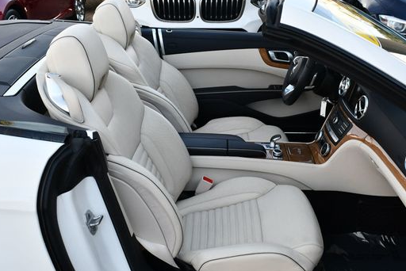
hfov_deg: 43.6
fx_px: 508
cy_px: 141
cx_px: 216
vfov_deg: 29.9
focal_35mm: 45
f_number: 5.6
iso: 280
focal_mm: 18
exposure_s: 1/250
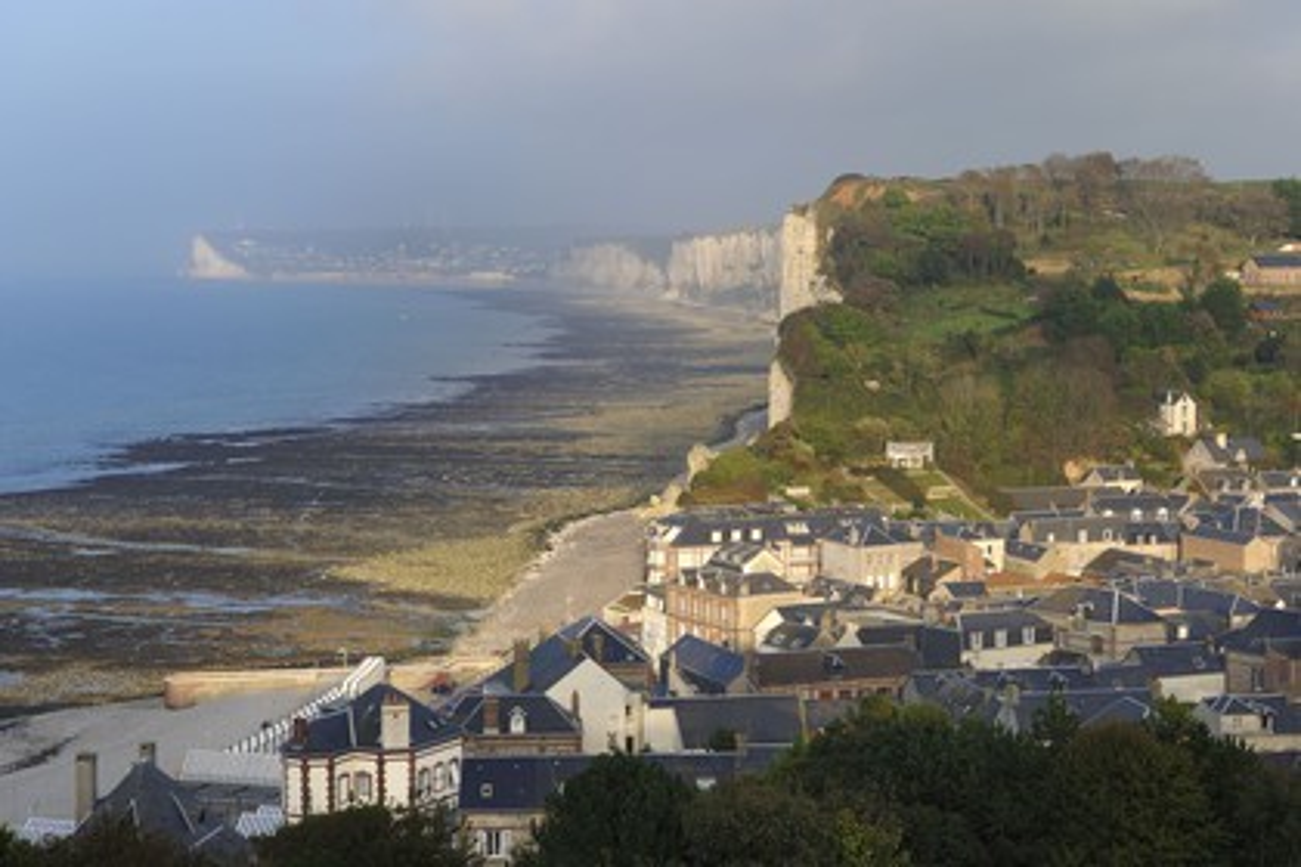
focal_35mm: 70
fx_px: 2530
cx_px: 650
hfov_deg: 28.8
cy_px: 434
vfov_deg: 19.5
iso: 200
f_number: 8
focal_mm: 70
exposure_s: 1/200
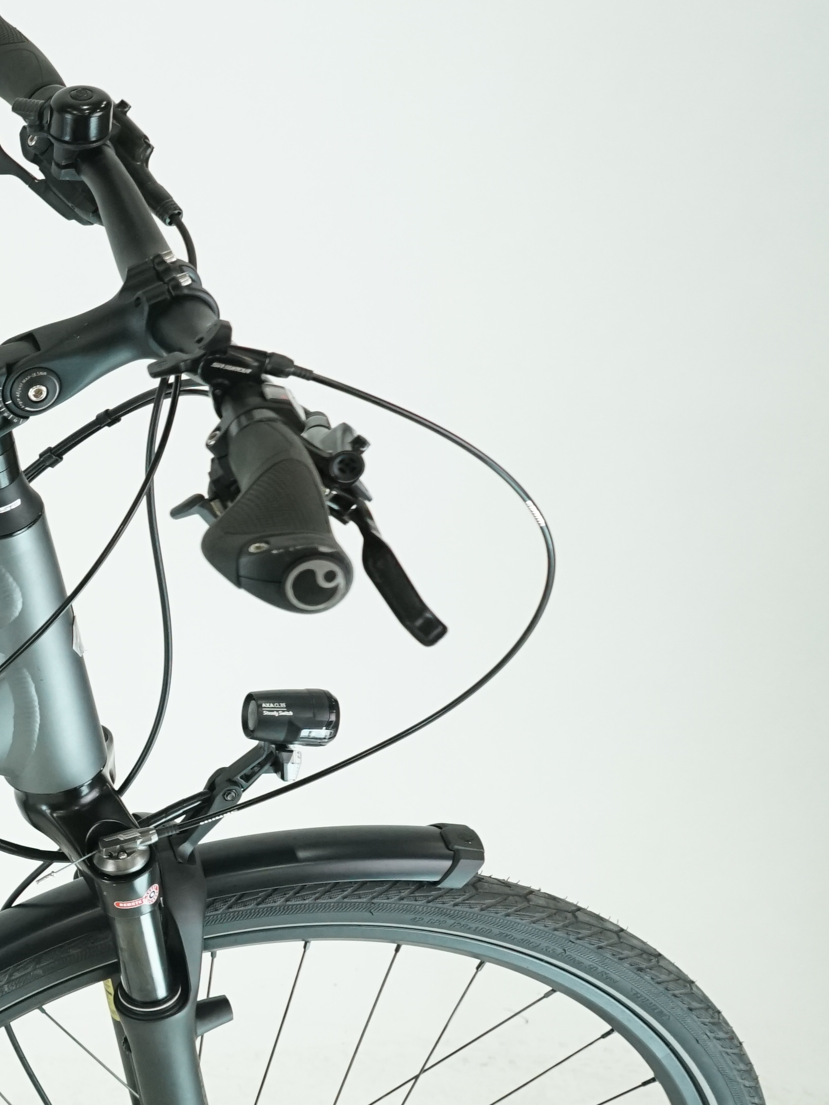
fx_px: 2587
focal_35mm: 81
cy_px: 781
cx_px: -646
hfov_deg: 15.7
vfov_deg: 24.0
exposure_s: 1/200
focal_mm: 30
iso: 1600
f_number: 5.6
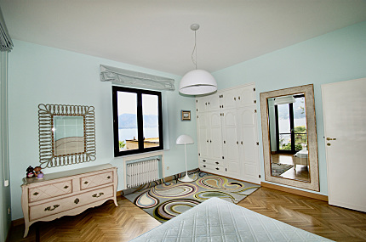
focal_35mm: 15
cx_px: 183
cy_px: 121
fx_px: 152
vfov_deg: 77.1
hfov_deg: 100.5
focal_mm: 10
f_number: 4
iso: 125
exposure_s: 1/160
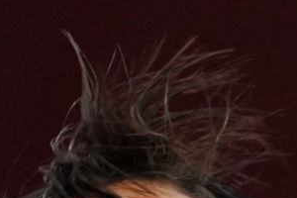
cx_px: 538
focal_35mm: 2516
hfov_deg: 0.8
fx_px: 20755
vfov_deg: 0.5
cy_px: 370
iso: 3200
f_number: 4
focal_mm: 280
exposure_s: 1/1000
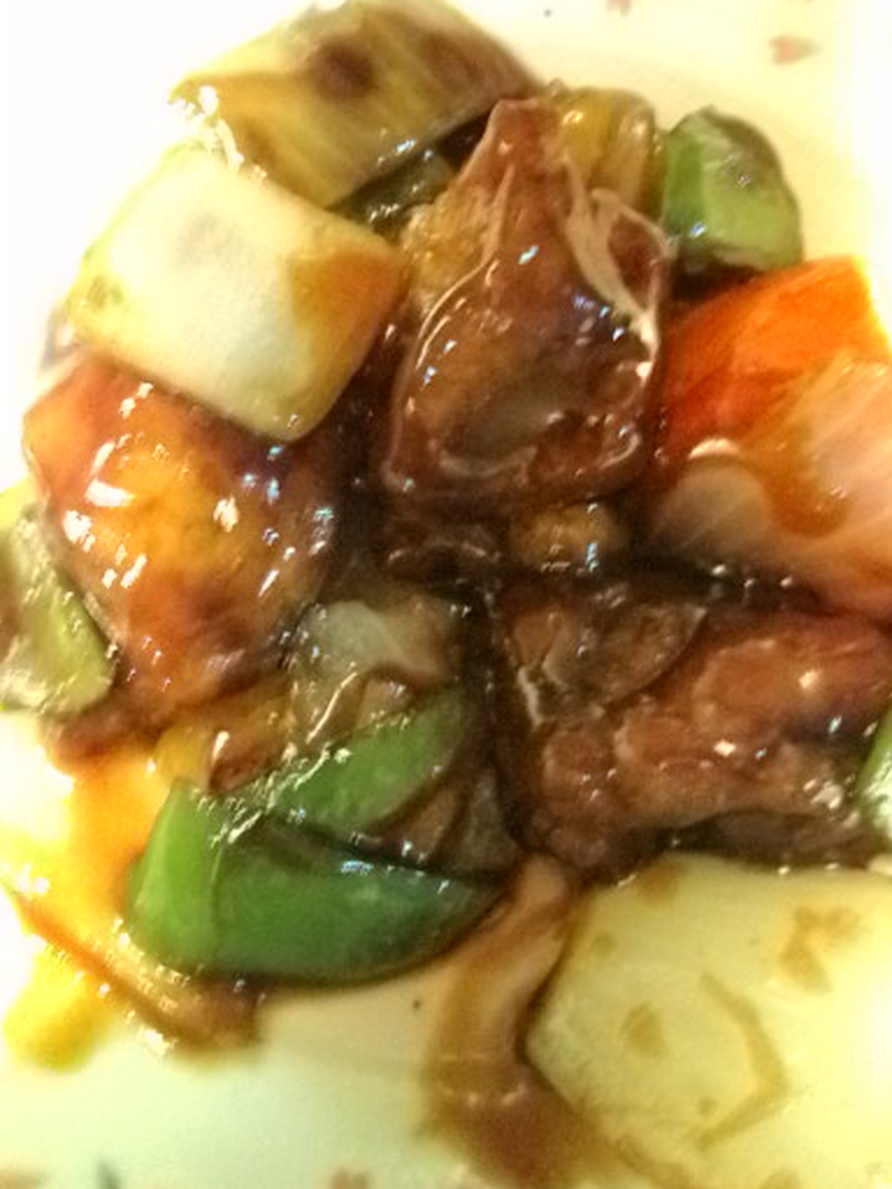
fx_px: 1374
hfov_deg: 35.9
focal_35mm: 40
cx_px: 527
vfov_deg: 46.6
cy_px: 488
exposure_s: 1/3.85
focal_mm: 3.3
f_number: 2.8
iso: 363
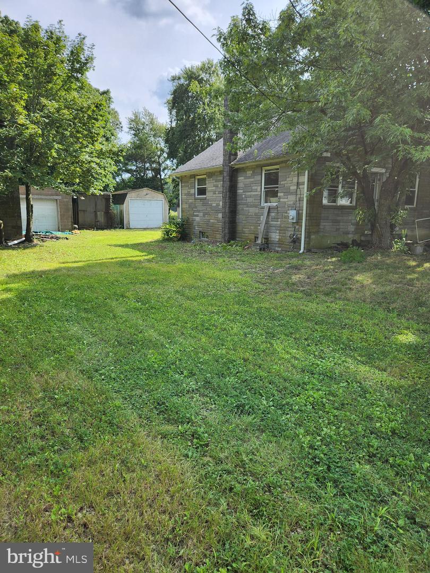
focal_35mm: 23
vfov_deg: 73.9
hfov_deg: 58.9
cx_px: 215
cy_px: 286
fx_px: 381
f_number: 1.8
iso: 20
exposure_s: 1/719
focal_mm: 5.4
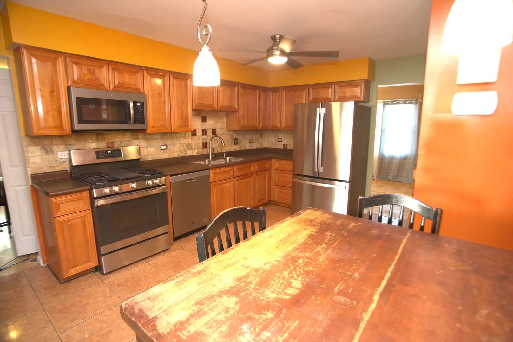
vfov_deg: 70.5
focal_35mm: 17
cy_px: 171
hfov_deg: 93.2
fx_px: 242
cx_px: 256
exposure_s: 1/30
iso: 1250
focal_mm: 17
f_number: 5
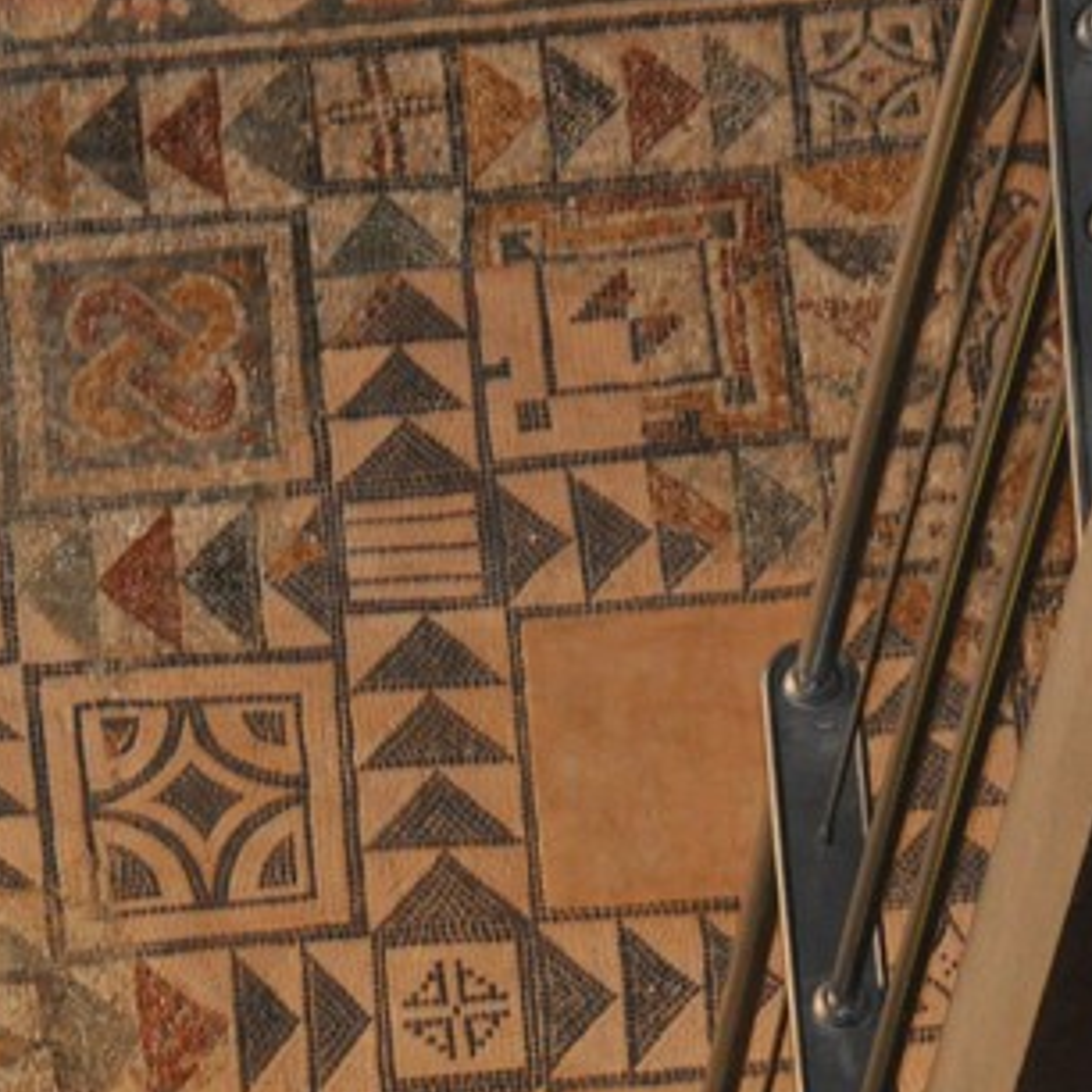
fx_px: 10636
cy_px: 1110
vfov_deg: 5.9
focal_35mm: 298
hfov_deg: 5.8
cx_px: -557
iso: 1000
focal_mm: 70
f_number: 5.3
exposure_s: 1/60
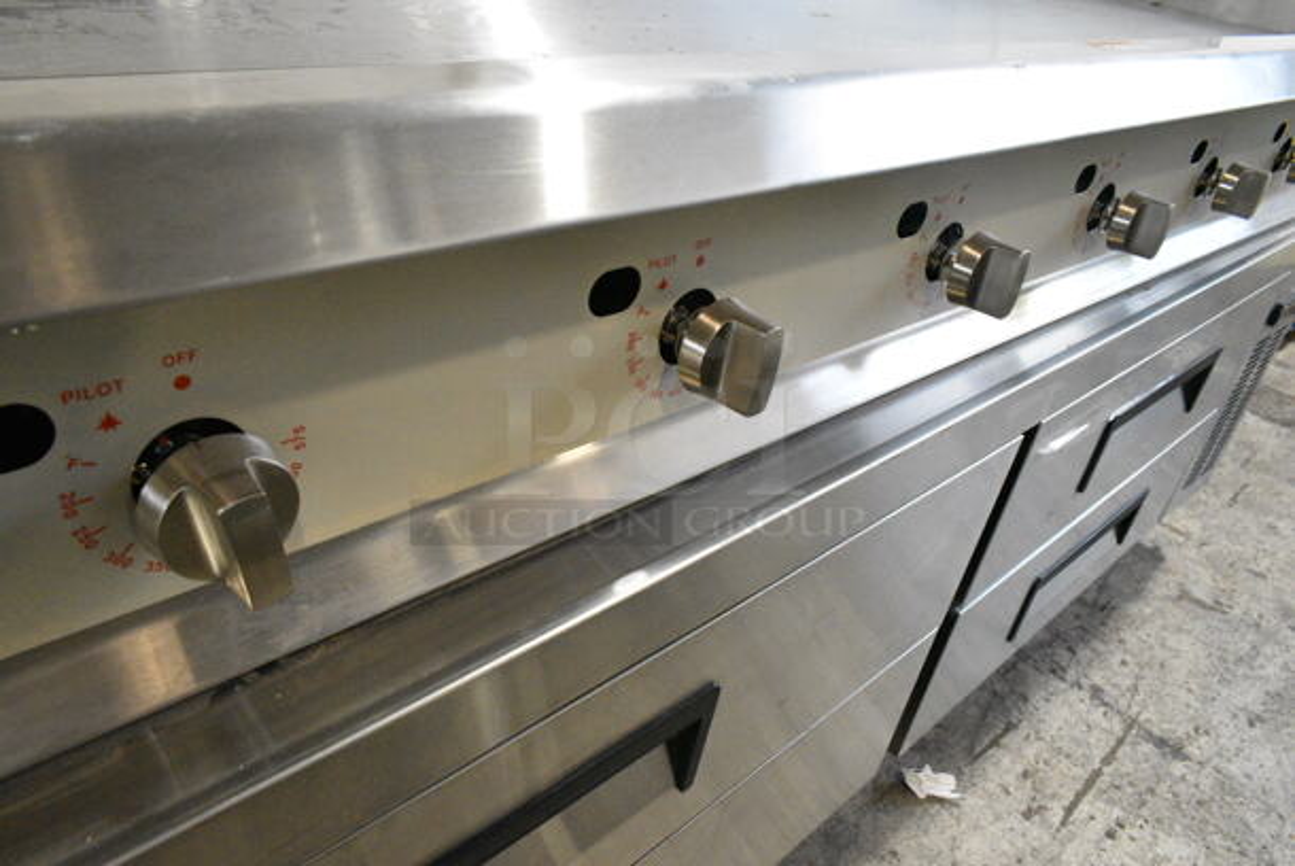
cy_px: 433
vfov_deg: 48.0
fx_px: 972
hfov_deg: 67.3
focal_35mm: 27
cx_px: 648
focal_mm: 18
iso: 6400
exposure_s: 1/320
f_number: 9
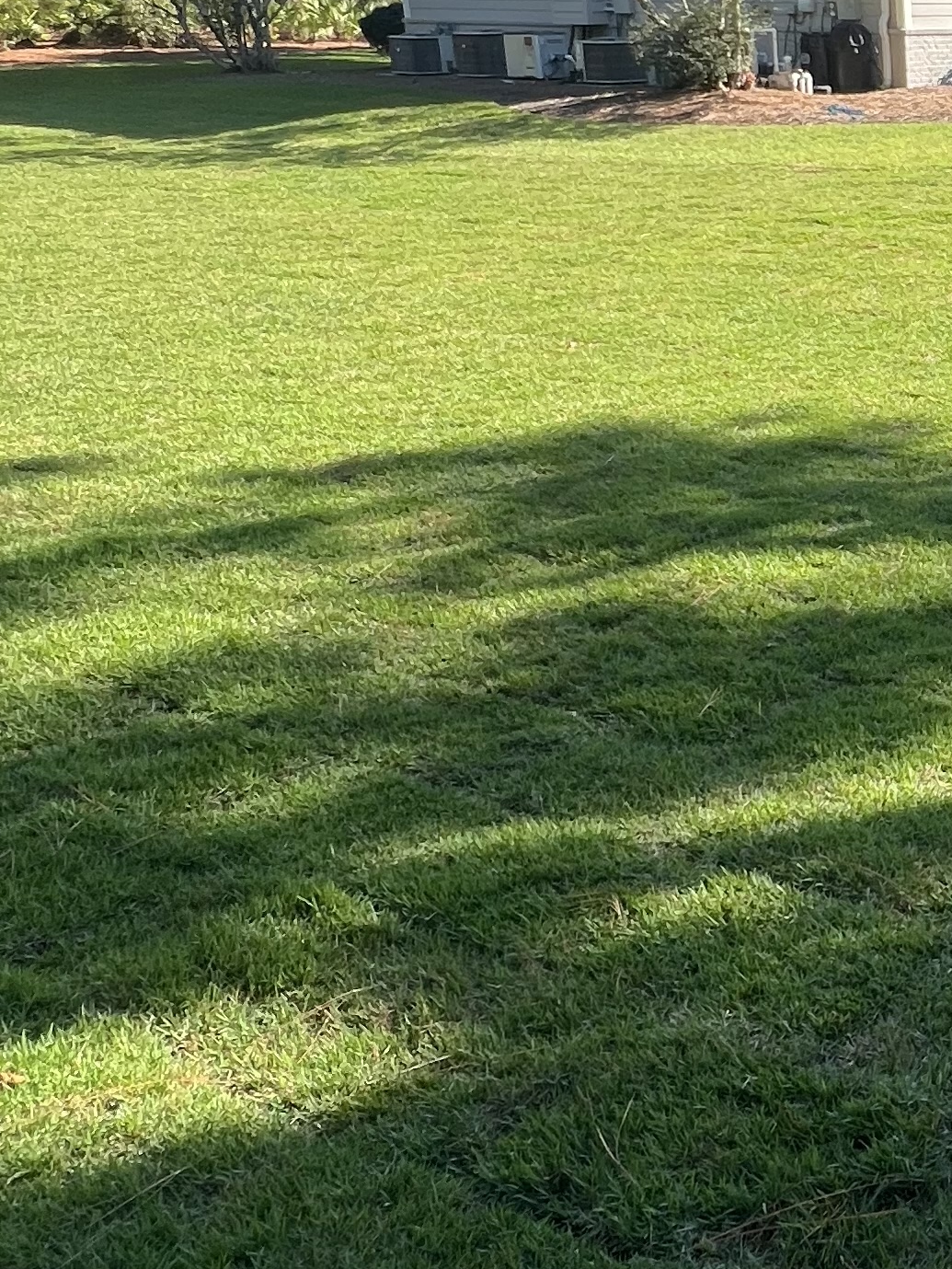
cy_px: 394
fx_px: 1393
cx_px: 1244
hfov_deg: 29.9
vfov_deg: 47.9
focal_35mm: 38
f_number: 1.8
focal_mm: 1.57
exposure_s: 1/501
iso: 32
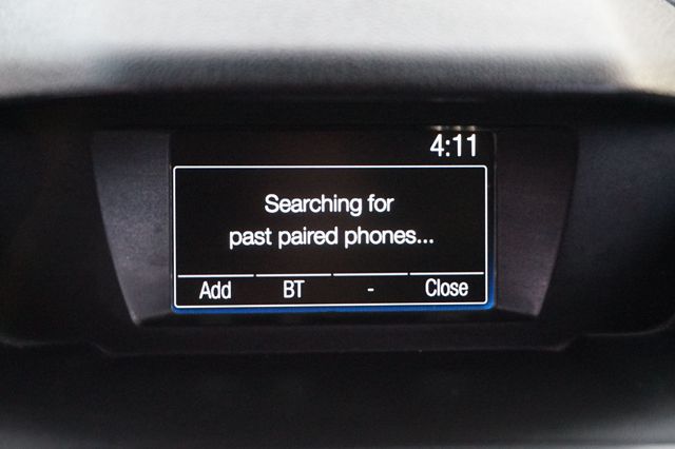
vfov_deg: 18.9
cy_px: 224
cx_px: 338
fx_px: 1349
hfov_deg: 28.1
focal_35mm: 72
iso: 3200
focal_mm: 48
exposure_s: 1/60
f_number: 5.6
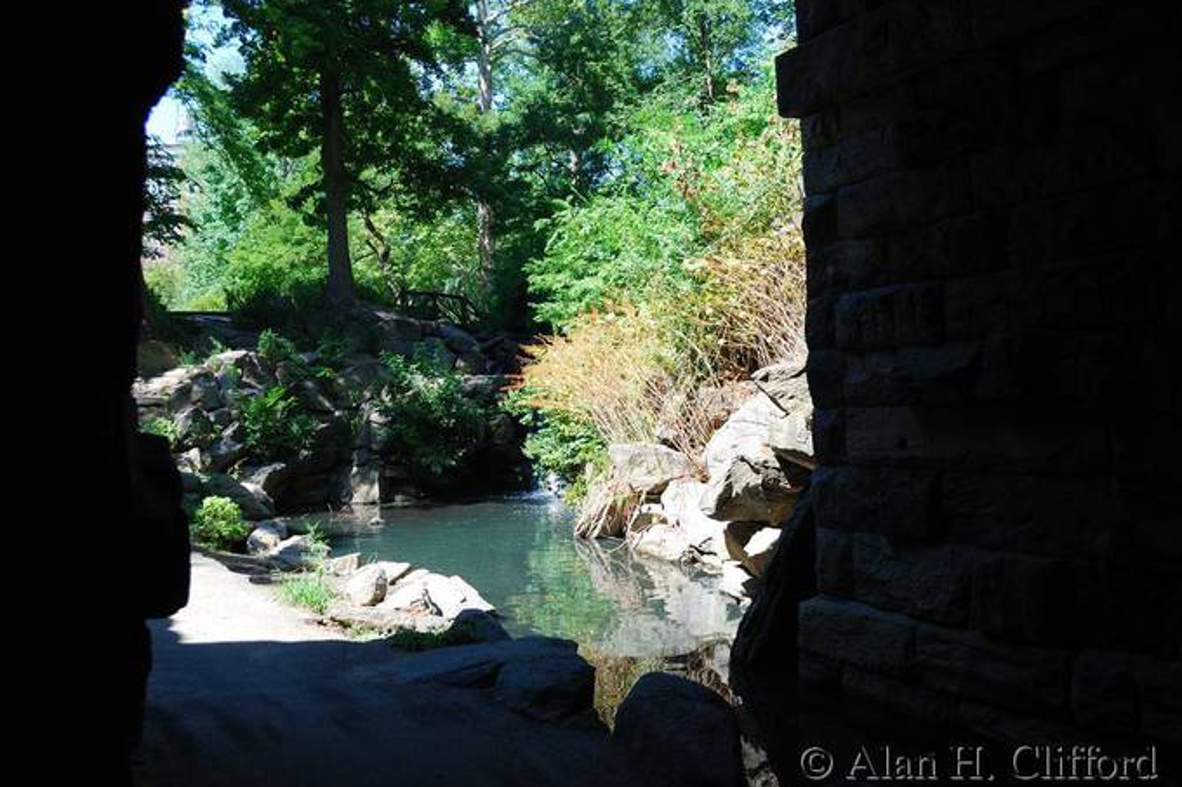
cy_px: 398
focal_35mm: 34
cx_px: 598
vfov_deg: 38.9
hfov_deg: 55.8
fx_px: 1116
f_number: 5
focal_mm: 22
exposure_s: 1/125
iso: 100
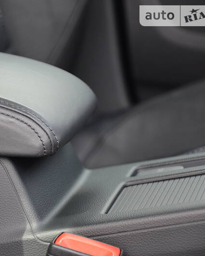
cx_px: 22
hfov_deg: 6.9
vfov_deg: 8.6
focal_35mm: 224
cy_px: 128
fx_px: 1698
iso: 400
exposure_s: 1/100
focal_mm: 105
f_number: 5.6
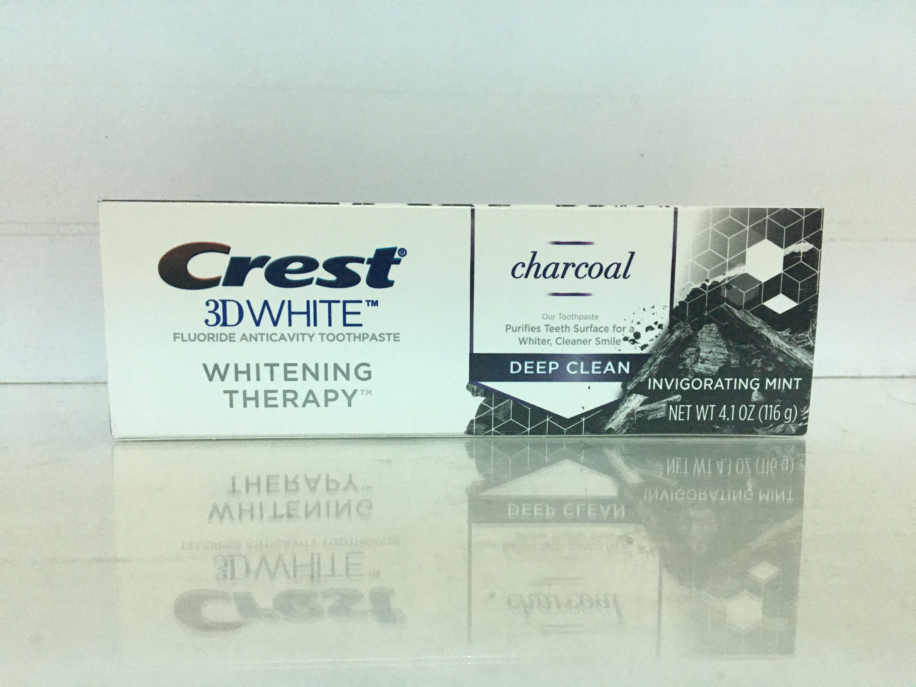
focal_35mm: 29
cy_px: 344
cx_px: 458
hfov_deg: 61.7
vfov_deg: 48.2
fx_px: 767
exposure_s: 1/33
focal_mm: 4.15
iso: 200
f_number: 2.2
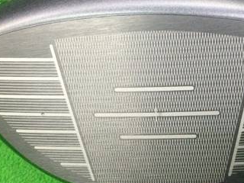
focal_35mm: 62
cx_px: 141
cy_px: 72
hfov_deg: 31.1
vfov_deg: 23.6
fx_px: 437
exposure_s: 1/30
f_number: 2.4
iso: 160
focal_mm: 3.3
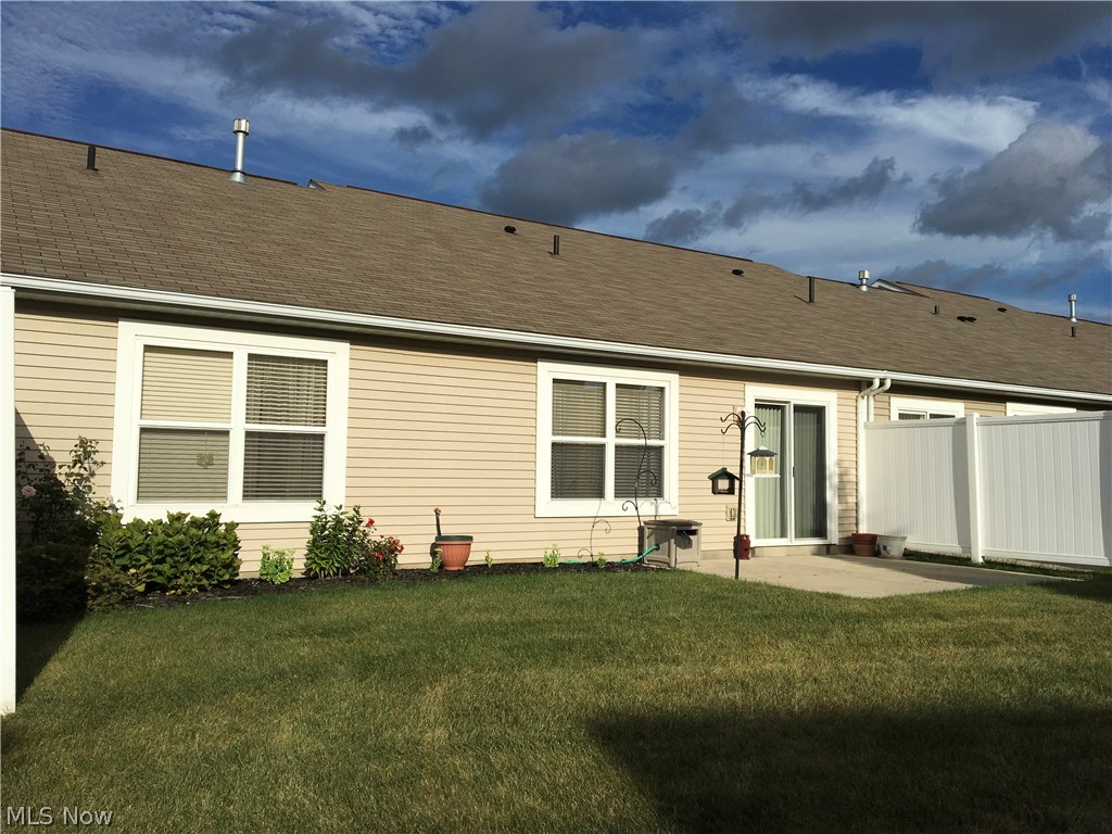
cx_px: 556
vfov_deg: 48.2
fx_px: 932
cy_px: 417
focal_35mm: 29
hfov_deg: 61.7
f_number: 2.2
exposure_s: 1/5128
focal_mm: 4.15
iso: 25
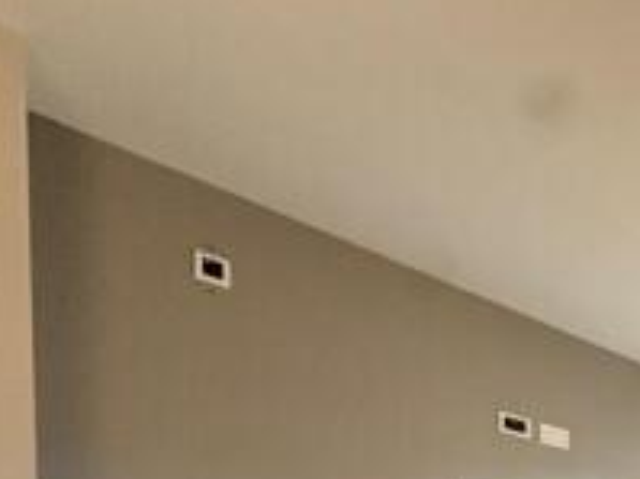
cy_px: 664
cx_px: 864
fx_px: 758
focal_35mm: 41
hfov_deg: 32.3
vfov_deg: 27.5
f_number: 2.2
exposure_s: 1/99
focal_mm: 2.22
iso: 125
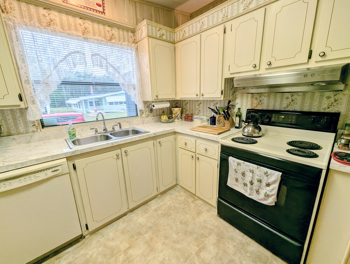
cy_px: 132
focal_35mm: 13
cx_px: 175
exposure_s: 1/120
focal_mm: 1.95
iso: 75
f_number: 2.2
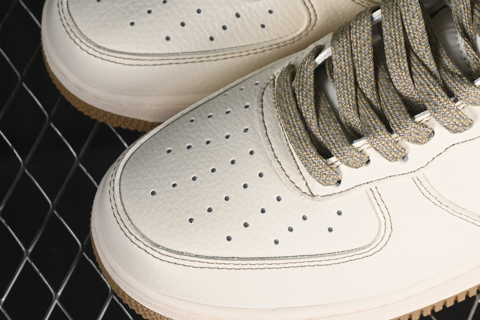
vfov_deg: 8.5
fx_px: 2133
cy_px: 35
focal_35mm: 160
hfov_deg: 12.7
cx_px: 435
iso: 160
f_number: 7.1
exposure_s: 1/80
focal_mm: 50
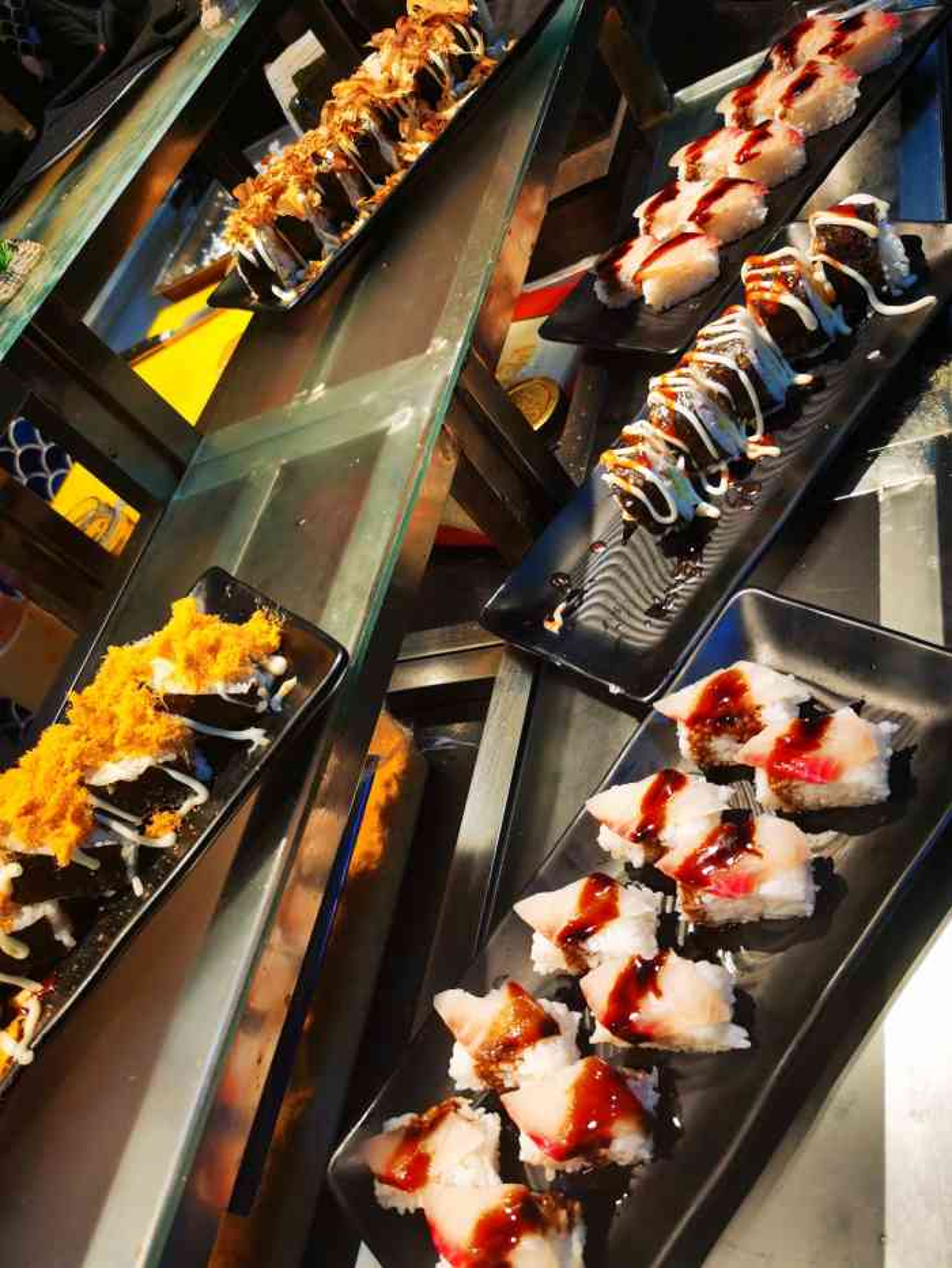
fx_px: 990
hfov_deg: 51.4
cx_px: 476
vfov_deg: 65.3
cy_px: 634
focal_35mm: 27
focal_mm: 5.56
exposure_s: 1/100
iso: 160
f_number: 1.6
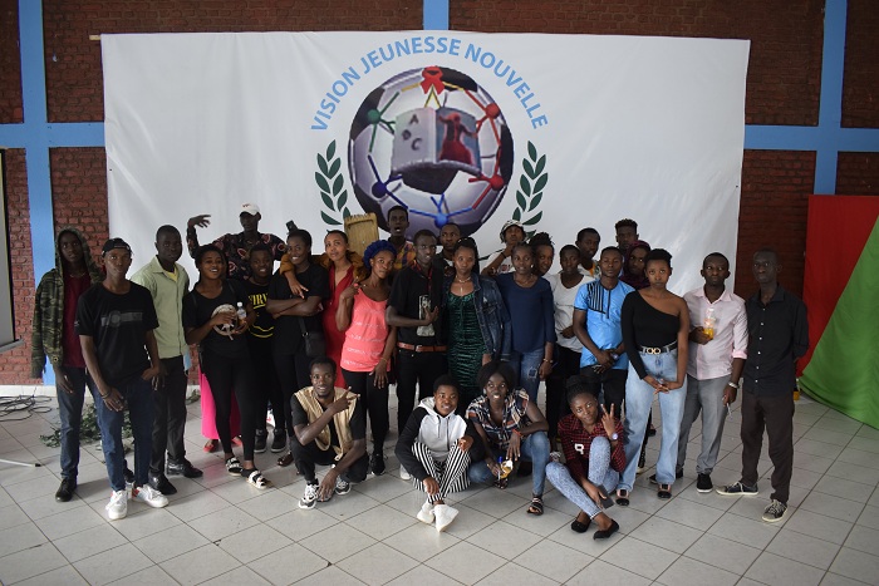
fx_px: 659
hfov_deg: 67.4
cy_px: 293
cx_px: 440
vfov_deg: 47.9
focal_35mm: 27
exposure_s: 1/60
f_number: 3.5
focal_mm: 18
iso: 800
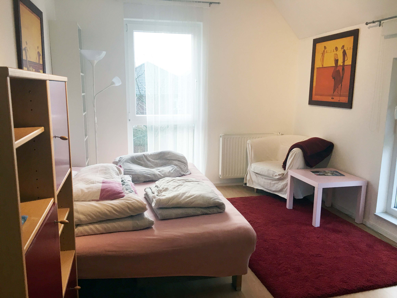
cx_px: 198
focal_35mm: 29
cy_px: 149
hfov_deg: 61.7
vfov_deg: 48.2
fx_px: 333
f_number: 2.2
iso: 25
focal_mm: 4.15
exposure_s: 1/33
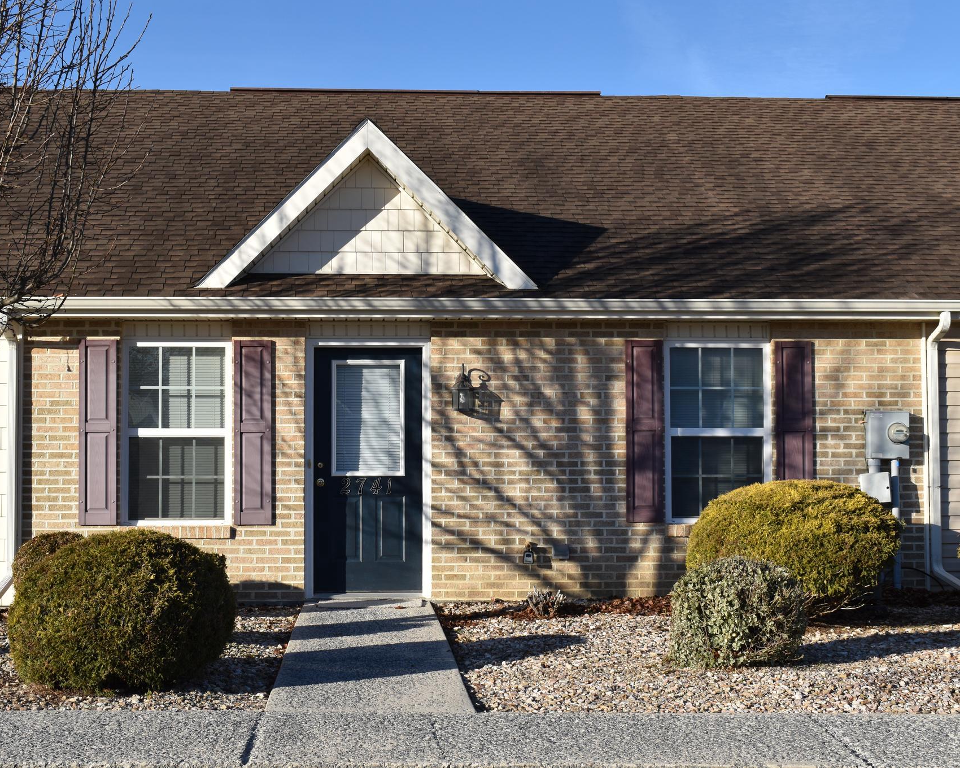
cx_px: 446
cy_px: 384
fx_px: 1493
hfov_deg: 35.6
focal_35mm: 53
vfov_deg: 28.8
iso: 200
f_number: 10
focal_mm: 31
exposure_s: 1/400
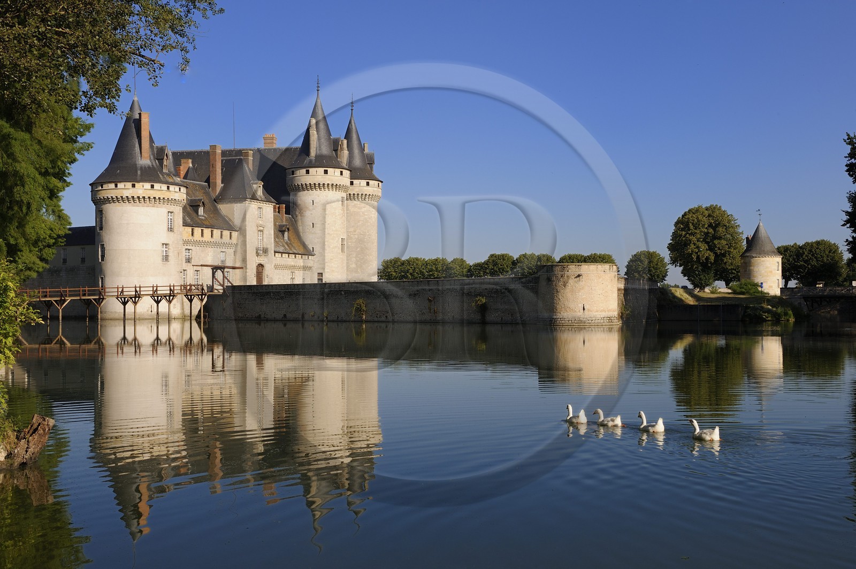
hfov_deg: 41.1
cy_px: 284
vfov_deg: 28.0
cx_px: 428
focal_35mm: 48
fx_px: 1140
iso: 200
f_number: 14
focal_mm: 48
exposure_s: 1/160
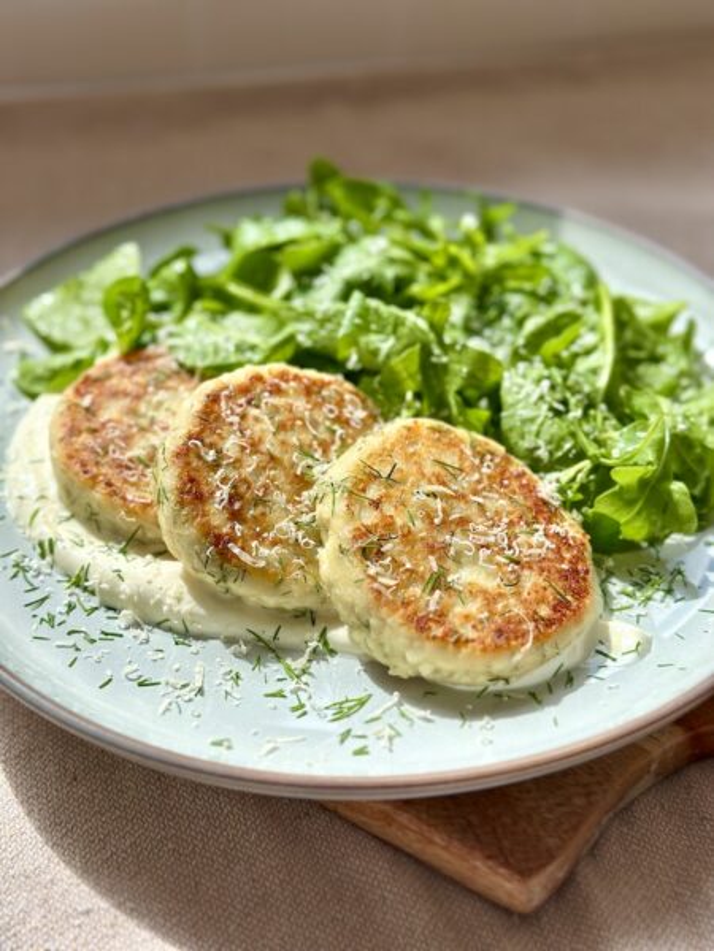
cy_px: 476
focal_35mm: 48
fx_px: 1320
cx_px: 357
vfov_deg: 39.7
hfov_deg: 30.3
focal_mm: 6.86
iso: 100
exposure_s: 1/1783
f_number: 1.78
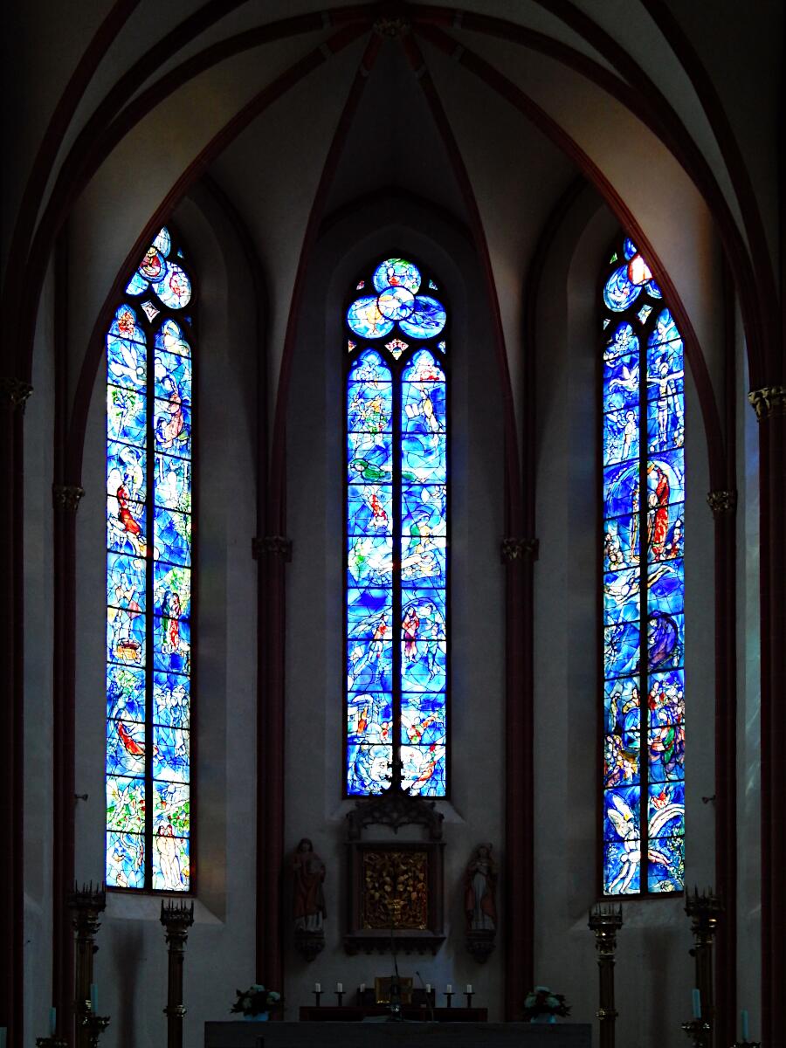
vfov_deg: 31.7
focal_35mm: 61
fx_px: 1847
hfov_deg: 24.0
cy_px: 524
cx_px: 393
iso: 320
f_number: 4
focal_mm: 10.9
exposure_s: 1/30
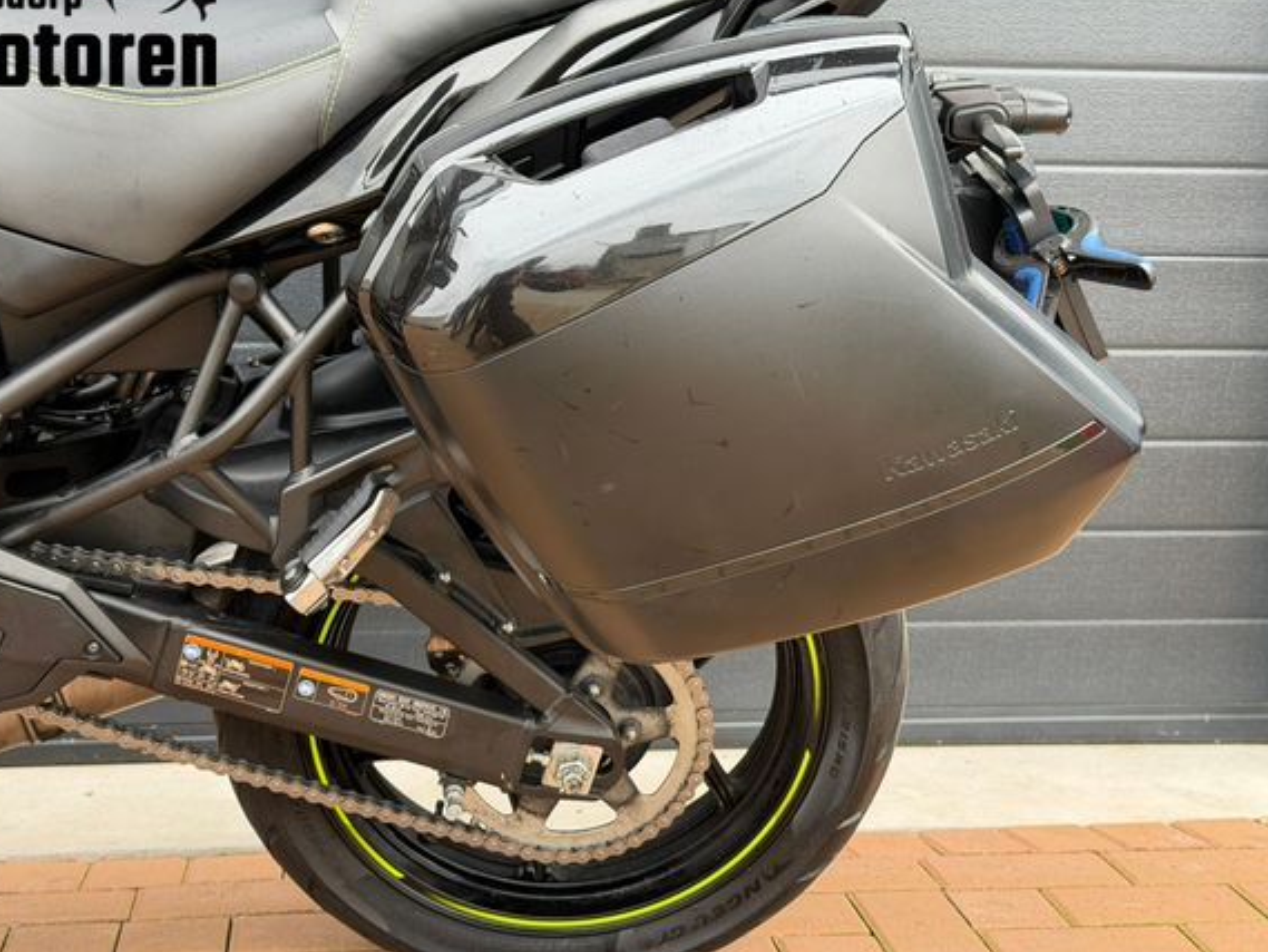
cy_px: 473
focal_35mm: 54
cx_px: 644
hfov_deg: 35.5
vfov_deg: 27.0
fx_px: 1978
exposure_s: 1/127
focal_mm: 6.76
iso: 64
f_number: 1.78
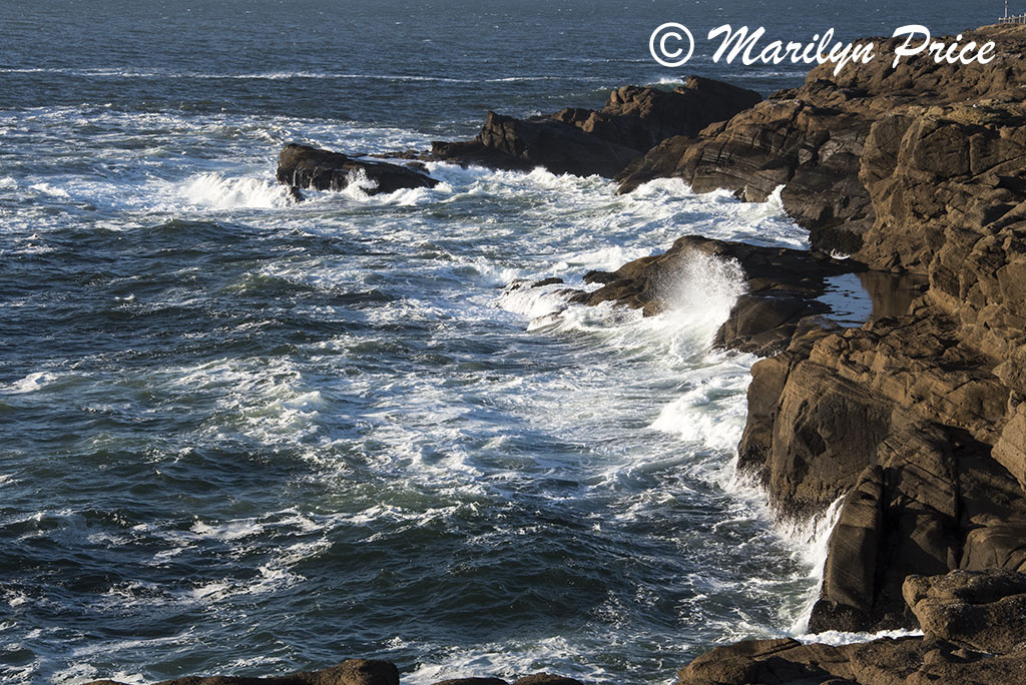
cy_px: 342
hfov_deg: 20.4
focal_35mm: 100
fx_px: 2851
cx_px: 513
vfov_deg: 13.7
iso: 640
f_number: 13
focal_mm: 100
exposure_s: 1/125
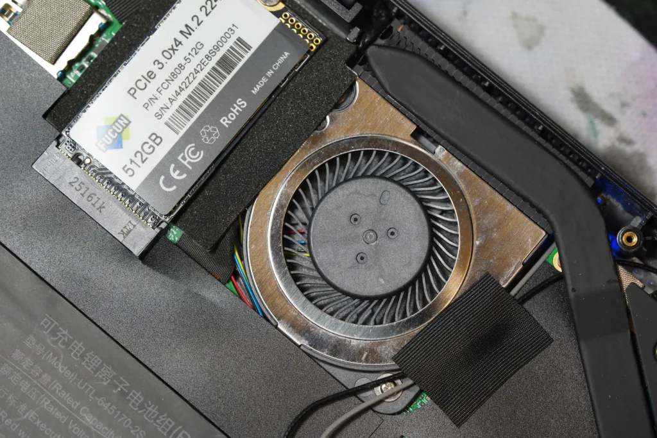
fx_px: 1643
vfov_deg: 15.2
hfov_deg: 22.6
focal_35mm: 90
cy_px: 219
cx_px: 328
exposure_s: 1/100
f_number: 5.6
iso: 2000
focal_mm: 90
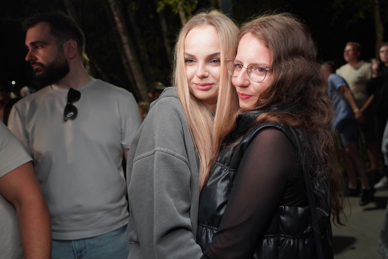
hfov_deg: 57.2
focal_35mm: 33
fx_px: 356
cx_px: 194
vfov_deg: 40.0
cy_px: 130
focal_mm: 33
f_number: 4
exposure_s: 1/60
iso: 2000
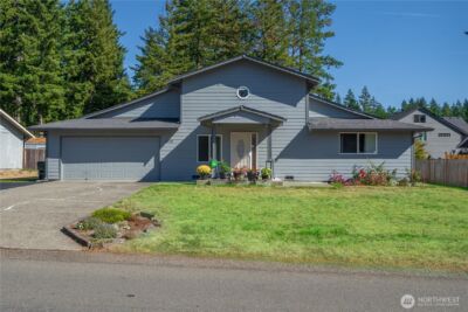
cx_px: 234
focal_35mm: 24
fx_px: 312
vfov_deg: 53.2
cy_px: 156
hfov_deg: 73.7
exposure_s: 1/200
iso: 100
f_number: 8
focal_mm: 24
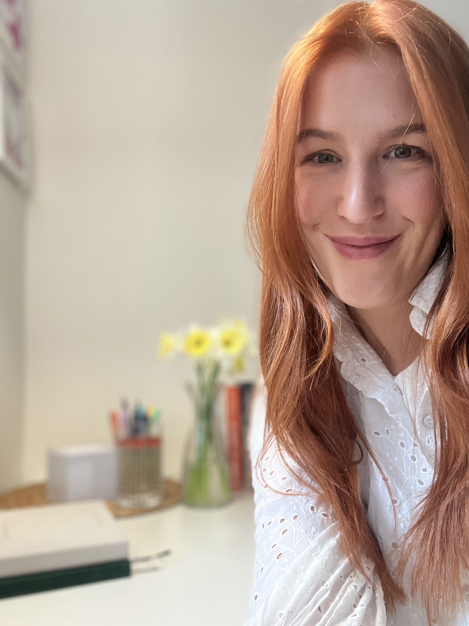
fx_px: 542
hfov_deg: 46.8
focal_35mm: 30
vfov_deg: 60.0
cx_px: 234
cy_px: 313
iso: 200
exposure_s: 1/50
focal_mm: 2.71
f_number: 2.2
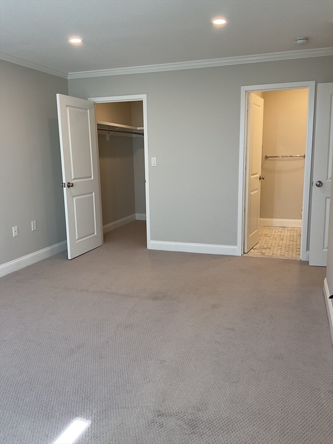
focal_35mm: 29
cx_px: 166
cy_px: 222
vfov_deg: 61.7
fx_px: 372
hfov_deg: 48.2
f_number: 1.8
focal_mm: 3
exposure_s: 1/120
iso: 50
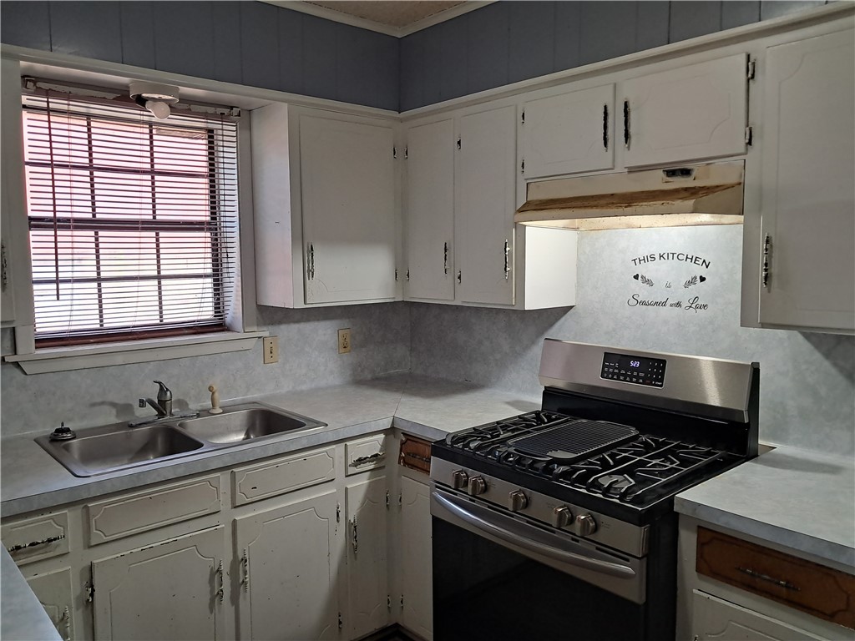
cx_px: 428
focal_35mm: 27
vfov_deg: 51.4
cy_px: 320
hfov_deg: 65.3
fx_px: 667
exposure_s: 1/60
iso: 125
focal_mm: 4
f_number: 1.8
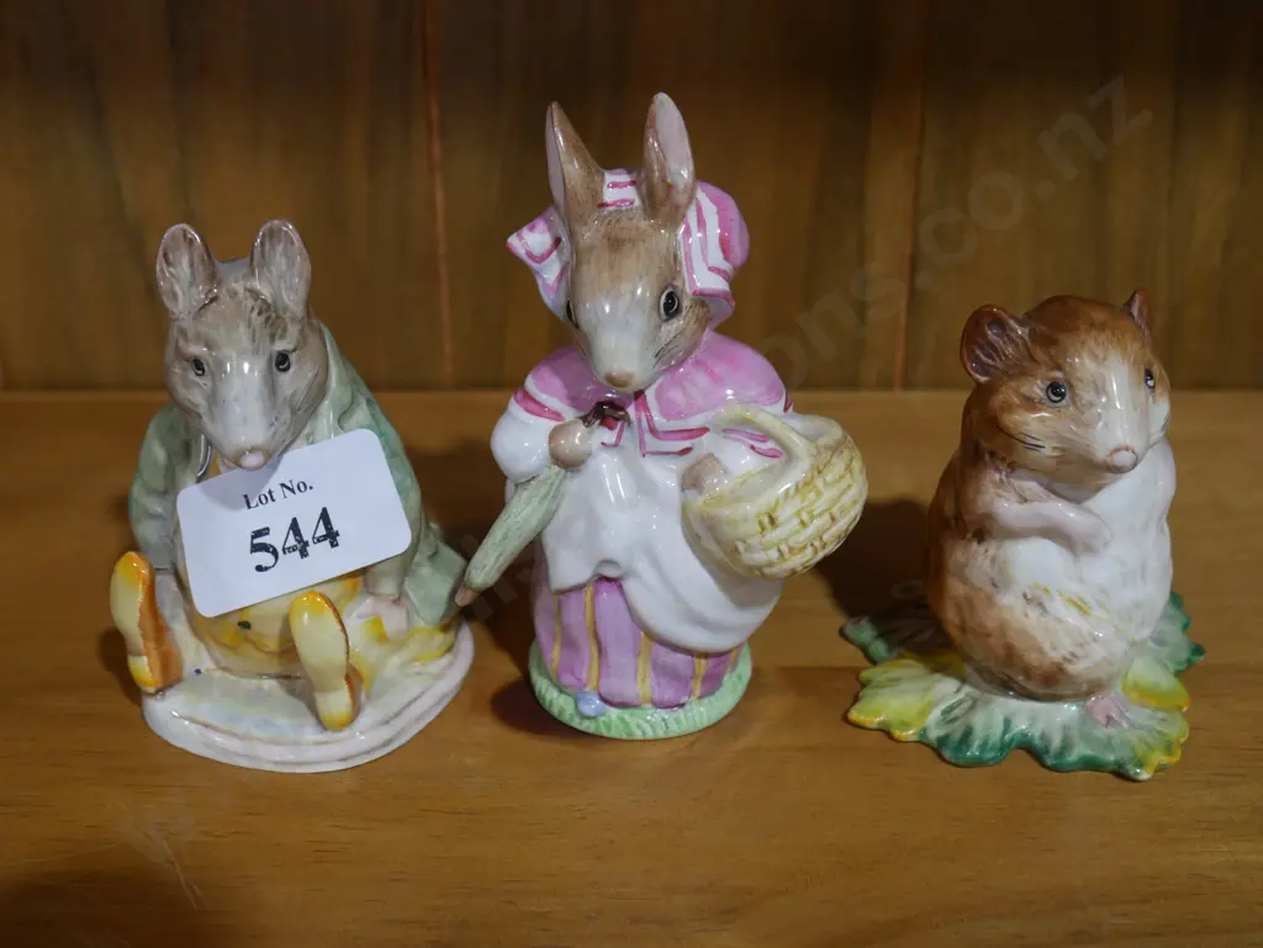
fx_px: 1752
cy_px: 474
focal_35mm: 48
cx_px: 632
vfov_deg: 30.3
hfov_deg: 39.6
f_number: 5.2
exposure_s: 1/60
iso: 500
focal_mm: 24
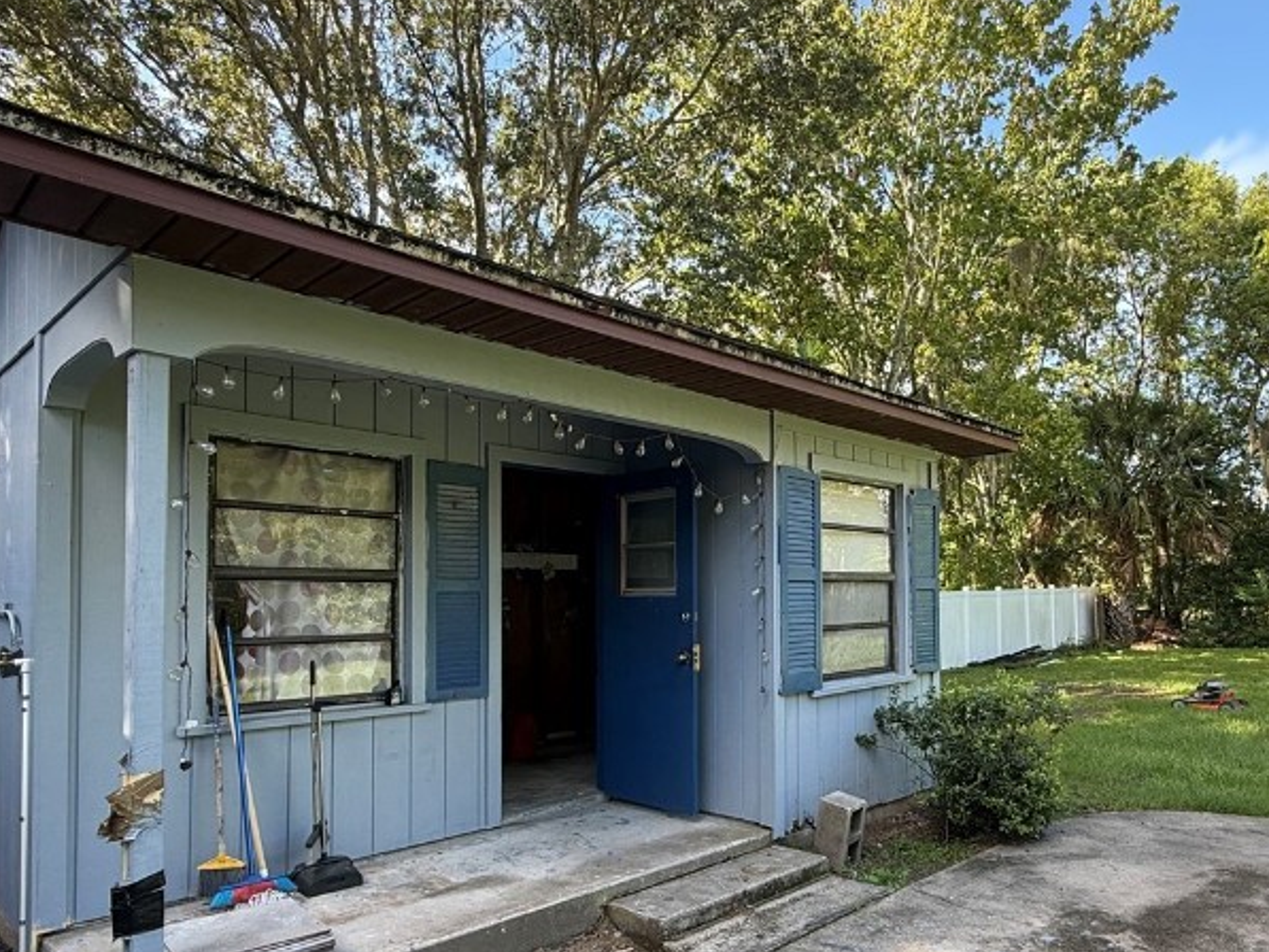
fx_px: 880
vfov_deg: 56.3
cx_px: 738
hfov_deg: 71.1
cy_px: 578
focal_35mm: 24
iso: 50
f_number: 2.2
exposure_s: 1/122
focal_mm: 2.22
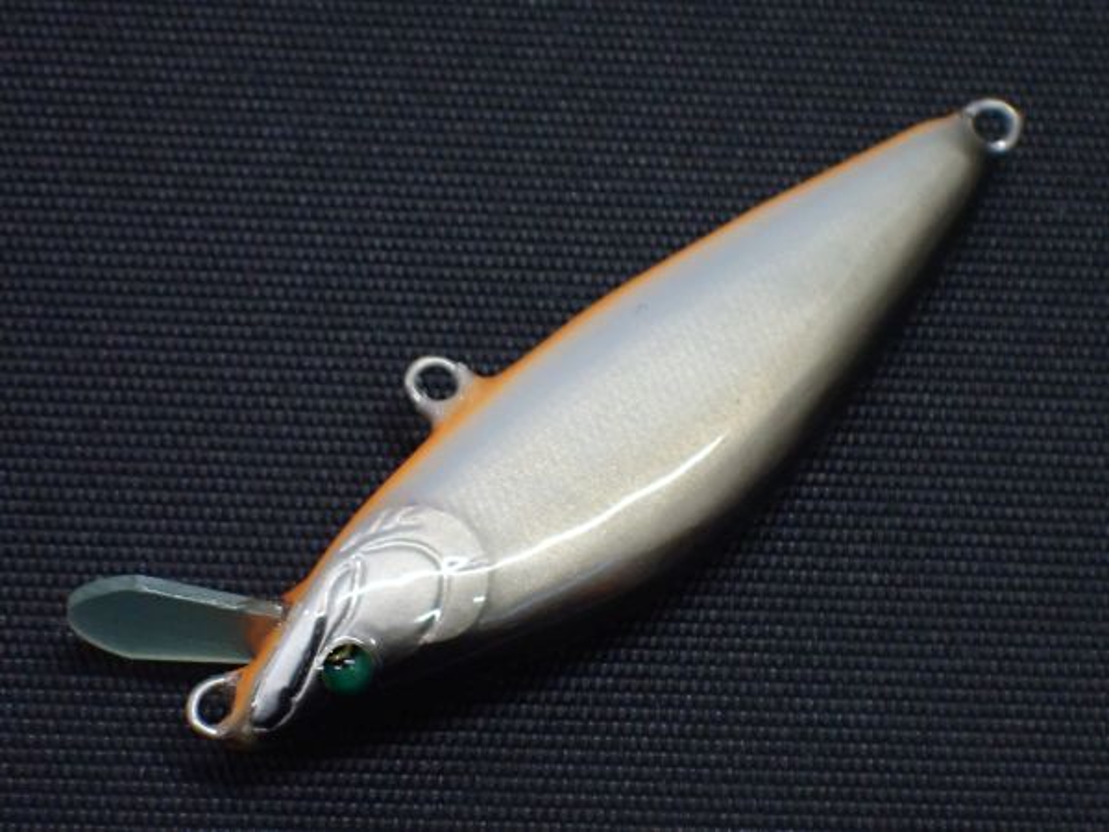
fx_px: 3204
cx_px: 554
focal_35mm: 100
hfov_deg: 19.6
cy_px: 416
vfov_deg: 14.8
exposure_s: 1/100
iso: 1000
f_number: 4.9
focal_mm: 18
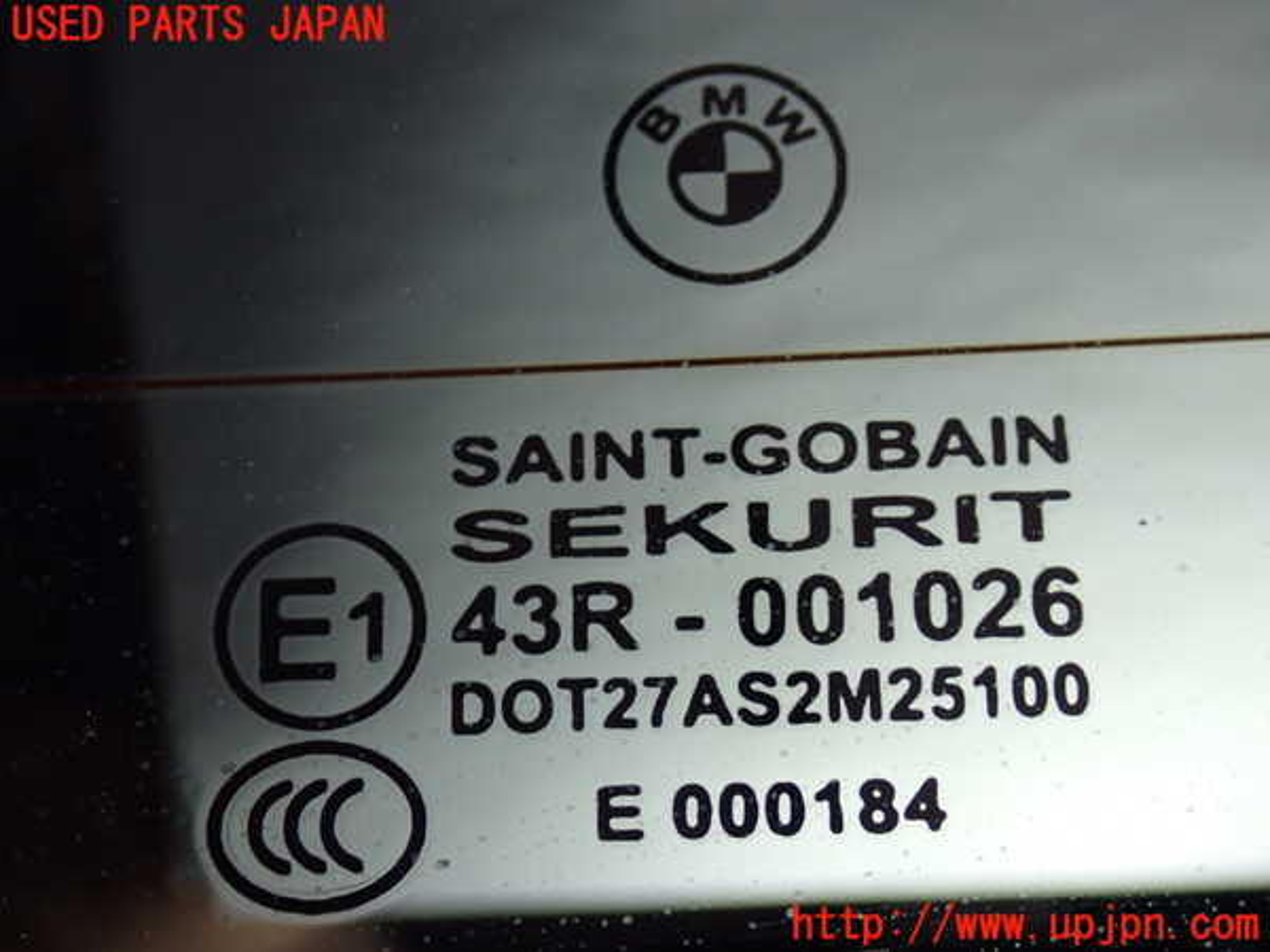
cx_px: 635
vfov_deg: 20.7
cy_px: 476
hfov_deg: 27.4
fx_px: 2605
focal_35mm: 71
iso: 200
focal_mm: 12.73
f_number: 3.9
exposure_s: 1/100
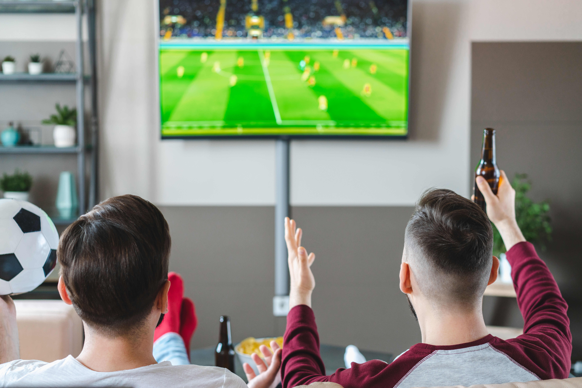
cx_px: 291
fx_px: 889
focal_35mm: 55
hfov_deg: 36.2
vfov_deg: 24.6
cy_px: 194
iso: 500
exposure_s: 1/100
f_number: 3.2
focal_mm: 55
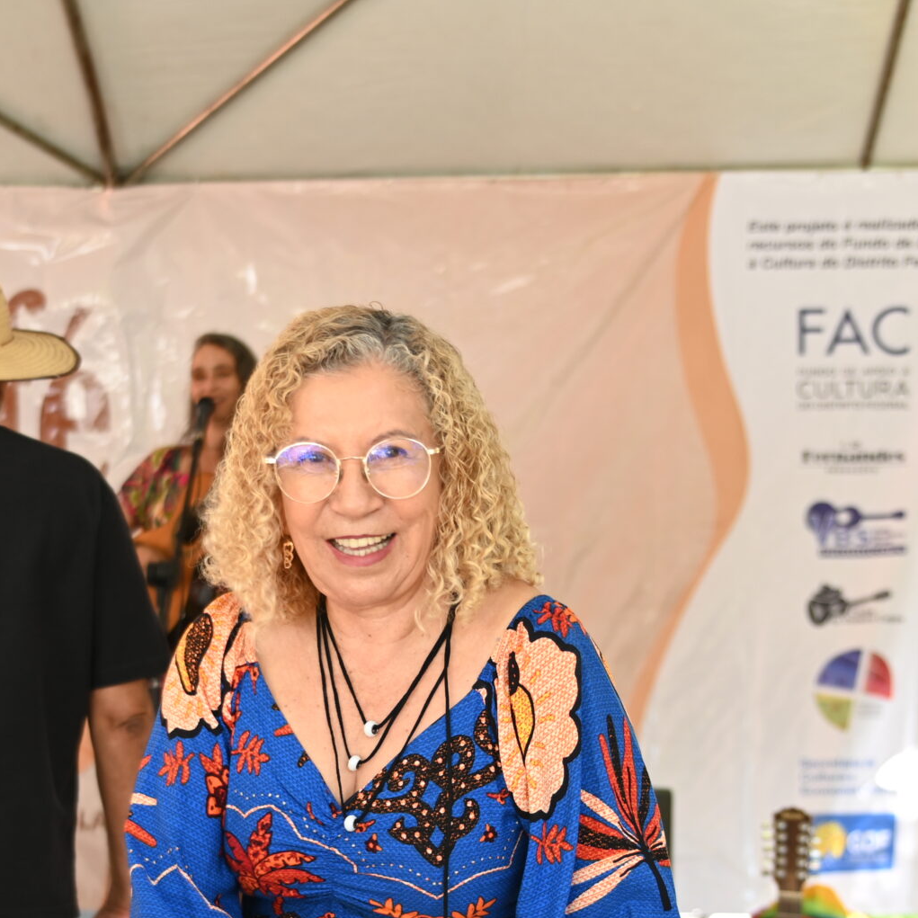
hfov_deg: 21.3
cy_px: 717
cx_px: 286
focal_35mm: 81
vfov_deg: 21.2
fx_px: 2430
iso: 160
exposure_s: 1/80
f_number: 3.2
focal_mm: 38
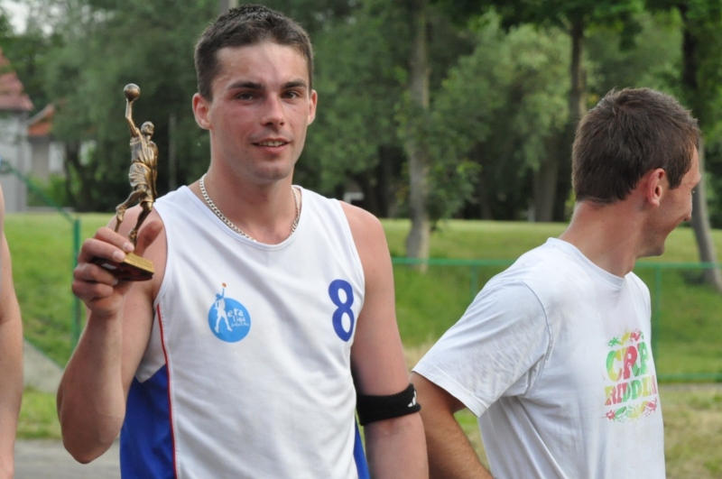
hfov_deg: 16.1
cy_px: 240
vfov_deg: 10.7
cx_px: 361
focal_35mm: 128
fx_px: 2553
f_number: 5.6
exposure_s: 1/1250
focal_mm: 85
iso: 2000
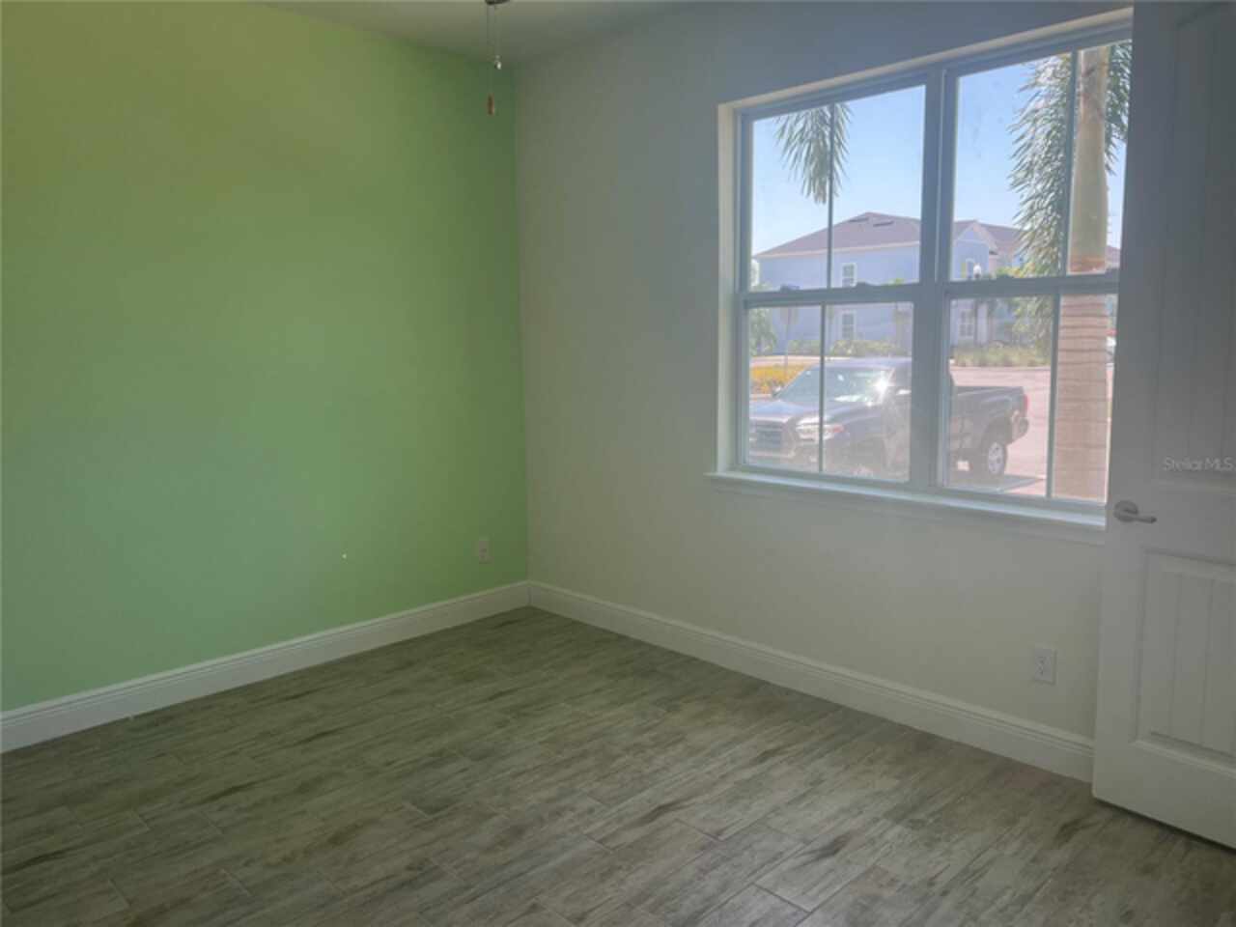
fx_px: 928
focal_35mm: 26
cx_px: 618
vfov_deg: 53.1
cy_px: 464
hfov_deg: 67.3
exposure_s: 1/301
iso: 50
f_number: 1.5
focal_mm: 5.7
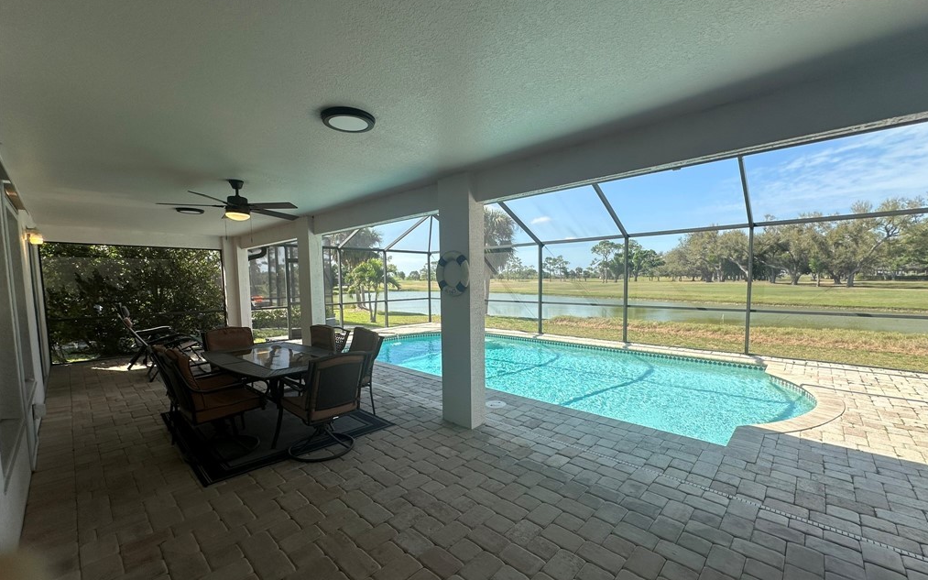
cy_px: 309
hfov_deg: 101.5
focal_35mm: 15
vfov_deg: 74.7
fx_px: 379
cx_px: 467
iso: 40
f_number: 2.2
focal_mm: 2.22
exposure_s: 1/818
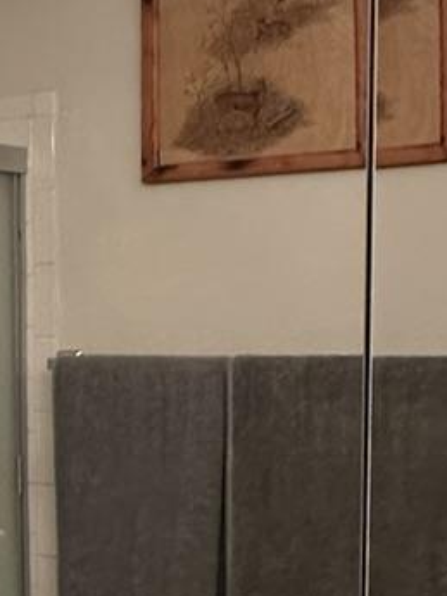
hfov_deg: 15.4
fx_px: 1428
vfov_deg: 23.4
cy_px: 413
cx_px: -345
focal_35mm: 83
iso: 160
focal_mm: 2.22
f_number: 2.2
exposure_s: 1/60
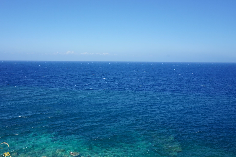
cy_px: 83
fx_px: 170
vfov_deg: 49.5
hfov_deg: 69.3
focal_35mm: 26
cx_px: 110
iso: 100
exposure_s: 1/80
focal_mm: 16
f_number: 14
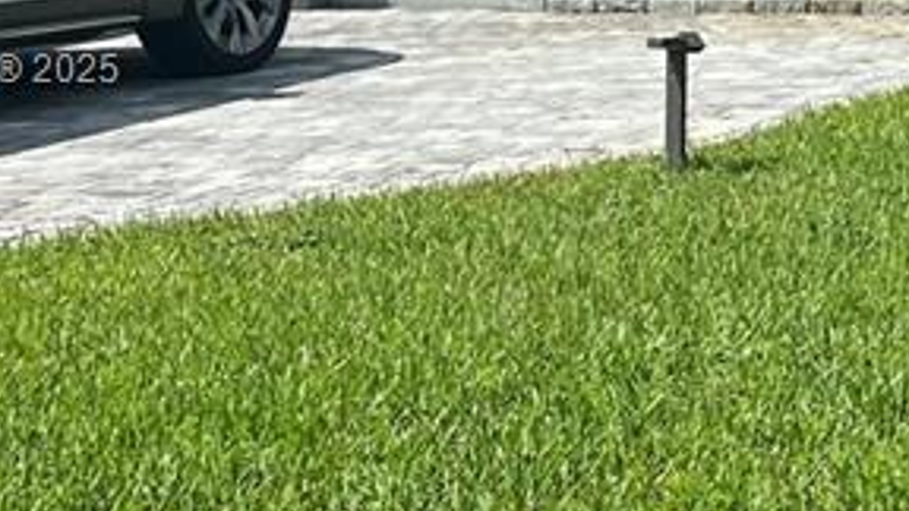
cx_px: 963
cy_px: 73
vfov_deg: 10.2
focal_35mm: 118
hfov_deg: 17.6
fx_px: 2844
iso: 50
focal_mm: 5.7
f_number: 1.5
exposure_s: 1/5882
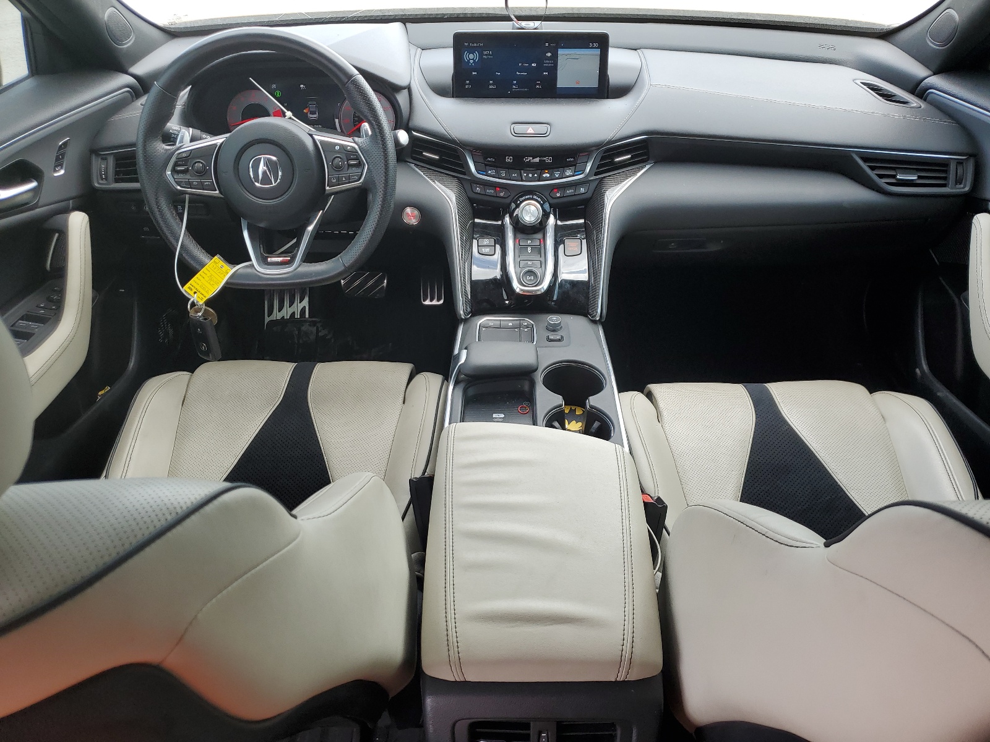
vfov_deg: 53.1
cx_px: 495
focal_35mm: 26
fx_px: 744
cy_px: 371
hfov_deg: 67.3
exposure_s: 1/217
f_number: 1.5
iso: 50
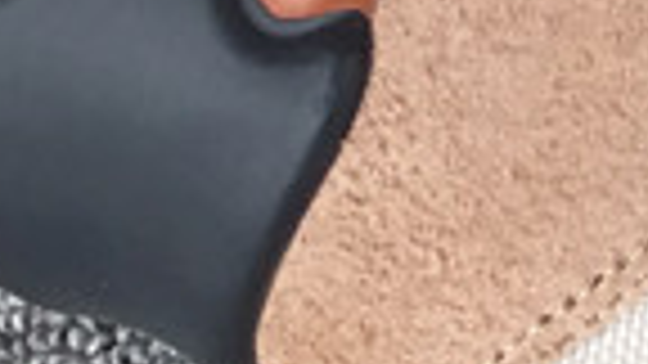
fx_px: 3625
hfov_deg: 9.2
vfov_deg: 5.4
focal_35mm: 211
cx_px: 1557
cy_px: -784
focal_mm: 3.3
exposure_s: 1/297
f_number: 2.4
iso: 25
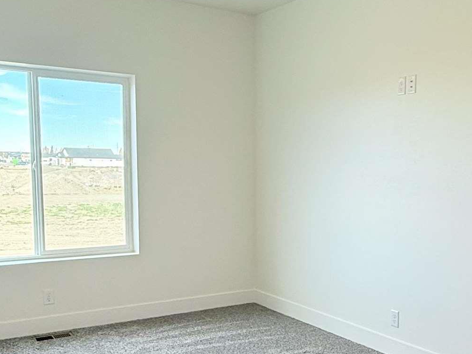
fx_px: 586
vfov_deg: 33.3
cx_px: 330
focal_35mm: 43
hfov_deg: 43.0
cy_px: 236
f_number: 2.2
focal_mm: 2.22
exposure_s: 1/120
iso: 125
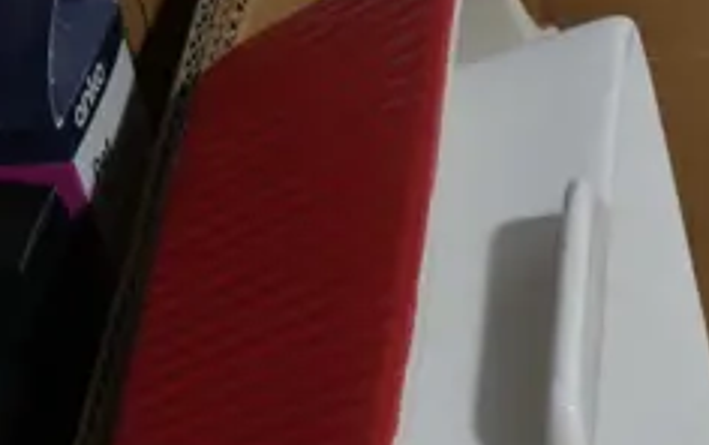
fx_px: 2843
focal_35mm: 147
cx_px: 972
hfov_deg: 13.6
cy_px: 652
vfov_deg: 8.7
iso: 250
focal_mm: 16
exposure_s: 1/60
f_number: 3.6
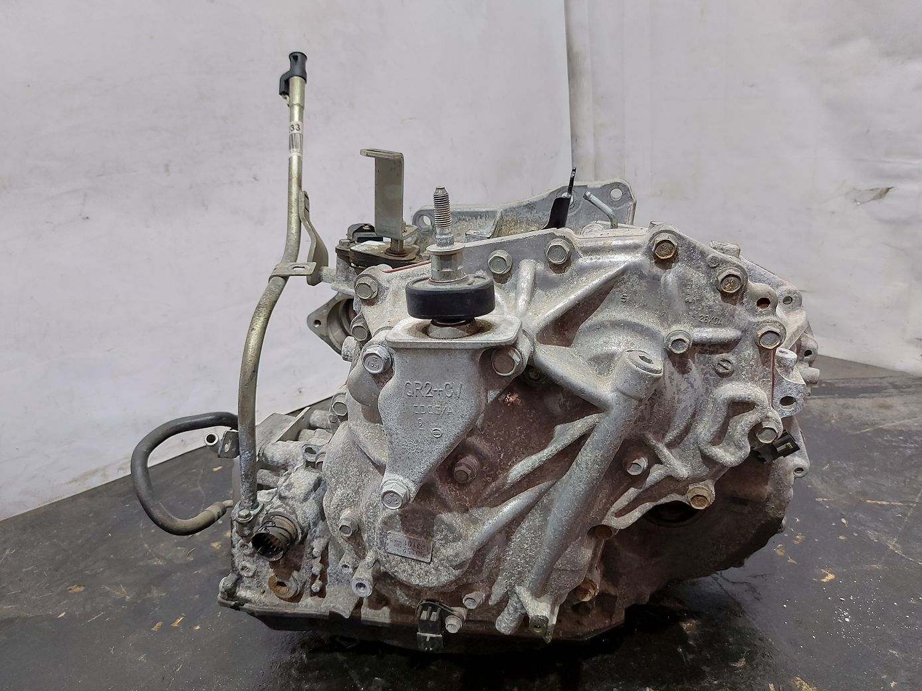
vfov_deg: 56.8
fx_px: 639
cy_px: 346
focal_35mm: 24
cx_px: 461
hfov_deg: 71.6
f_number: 1.8
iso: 200
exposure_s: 1/50
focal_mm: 5.23
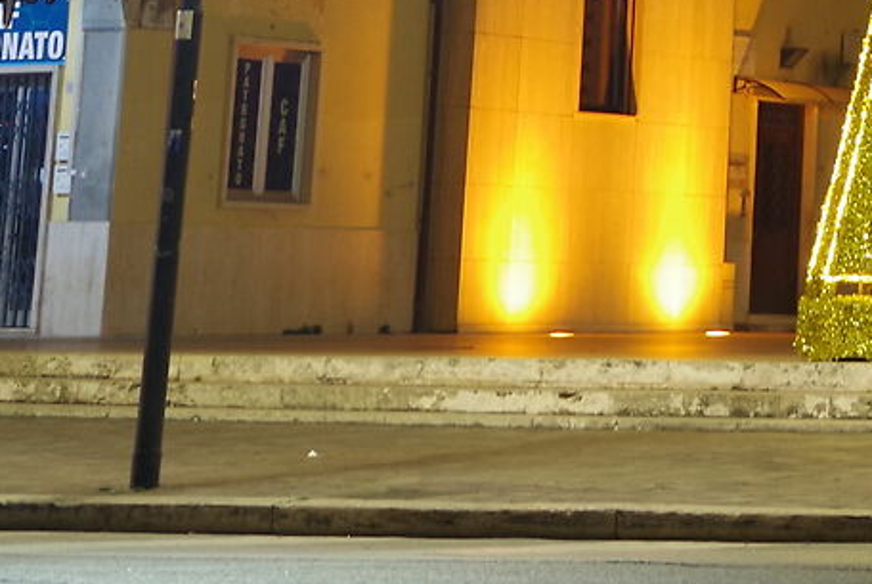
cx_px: 1461
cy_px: -821
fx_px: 3952
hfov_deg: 11.8
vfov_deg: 7.8
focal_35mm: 163
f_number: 5
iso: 800
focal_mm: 31
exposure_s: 1/2.5
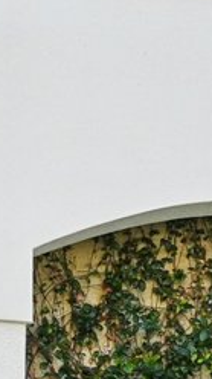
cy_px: 921
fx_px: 2605
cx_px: 271
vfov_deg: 7.7
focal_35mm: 260
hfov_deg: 4.6
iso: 400
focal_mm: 30
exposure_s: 1/200
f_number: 8
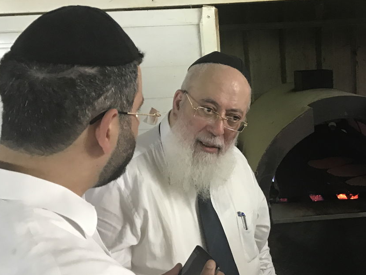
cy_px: 128
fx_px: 497
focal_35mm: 47
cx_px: 266
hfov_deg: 39.5
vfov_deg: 30.9
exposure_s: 1/17
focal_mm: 3.99
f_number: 1.8
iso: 100
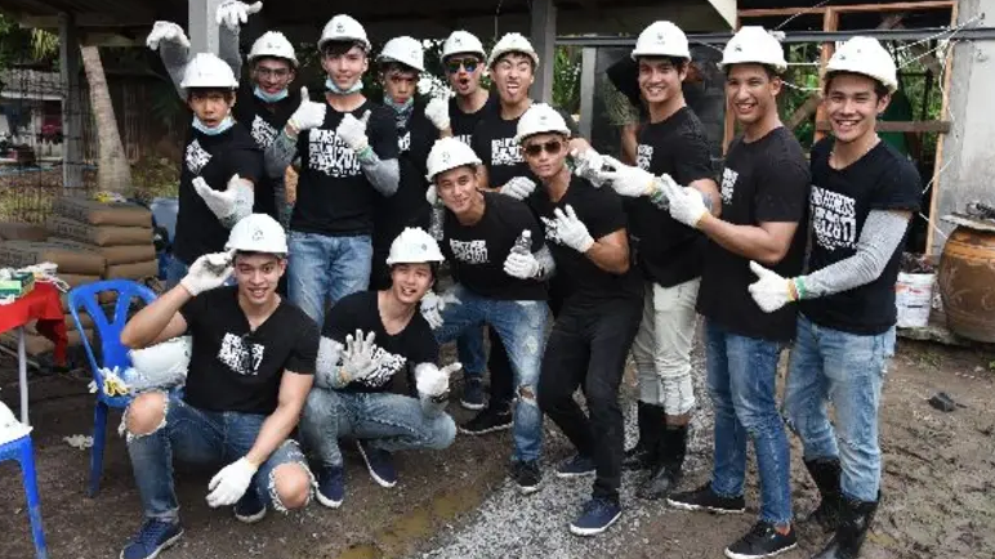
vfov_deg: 32.8
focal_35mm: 36
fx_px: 950
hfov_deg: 55.3
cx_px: 494
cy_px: 259
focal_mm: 34
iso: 320
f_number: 5
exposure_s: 1/320
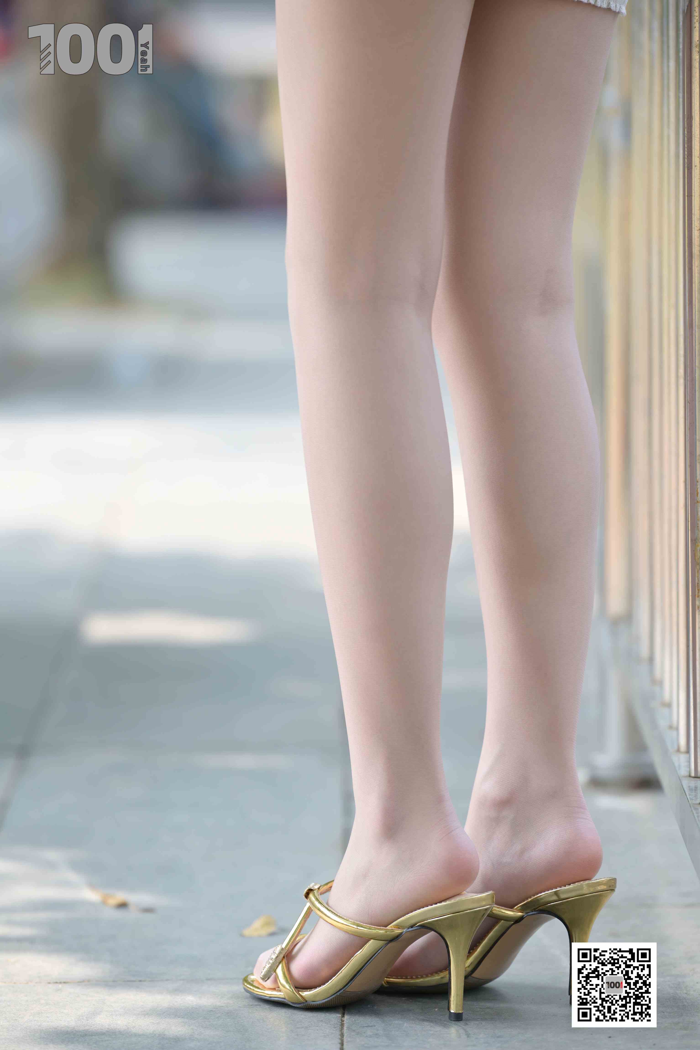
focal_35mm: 200
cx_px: 350
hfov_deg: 6.9
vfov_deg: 10.3
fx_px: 5832
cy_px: 525
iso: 100
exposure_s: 1/160
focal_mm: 200
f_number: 4
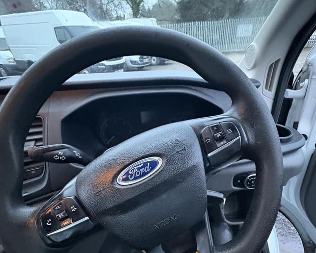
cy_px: 159
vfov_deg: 69.7
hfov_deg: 83.0
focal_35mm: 19
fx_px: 178
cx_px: 174
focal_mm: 2.22
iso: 1000
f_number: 2.2
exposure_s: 1/31
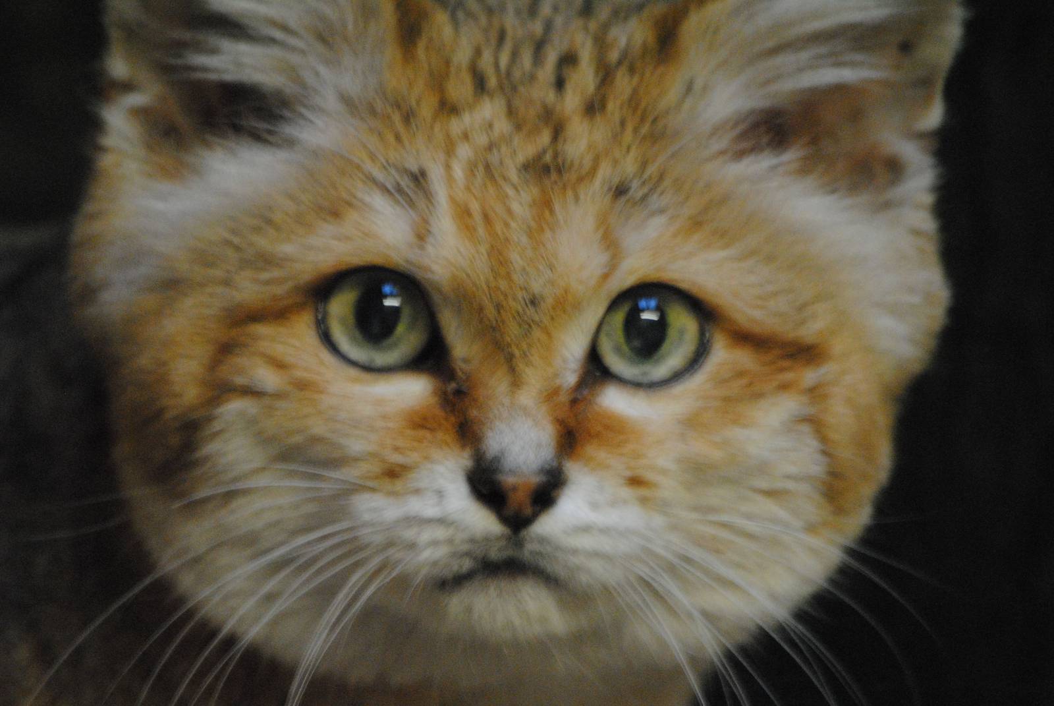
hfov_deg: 6.9
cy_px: 353
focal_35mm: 300
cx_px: 527
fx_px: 8794
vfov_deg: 4.6
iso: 1600
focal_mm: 200
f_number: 5.6
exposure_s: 1/20
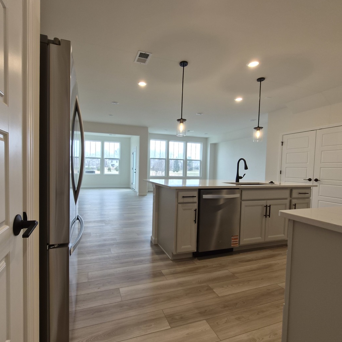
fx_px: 179
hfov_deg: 87.1
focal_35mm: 16
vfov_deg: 87.4
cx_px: 151
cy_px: 175
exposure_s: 1/60
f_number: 2.2
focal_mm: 1.7
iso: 50
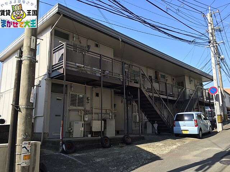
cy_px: 86
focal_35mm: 29
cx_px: 115
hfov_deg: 61.7
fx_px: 193
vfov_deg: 48.2
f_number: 2.2
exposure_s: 1/1041
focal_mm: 4.15
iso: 32
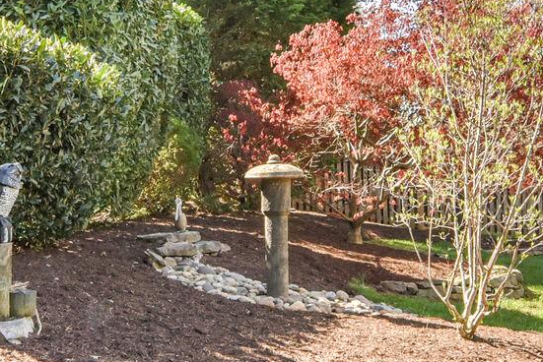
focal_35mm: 52
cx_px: 190
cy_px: 95
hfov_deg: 37.8
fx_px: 785
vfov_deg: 25.7
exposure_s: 1/200
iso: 800
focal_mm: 14
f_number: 14
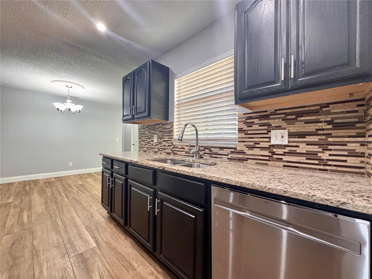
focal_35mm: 14
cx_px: 186
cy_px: 140
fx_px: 150
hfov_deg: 102.1
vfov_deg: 85.7
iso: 640
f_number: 2.2
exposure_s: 1/60
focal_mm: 2.22
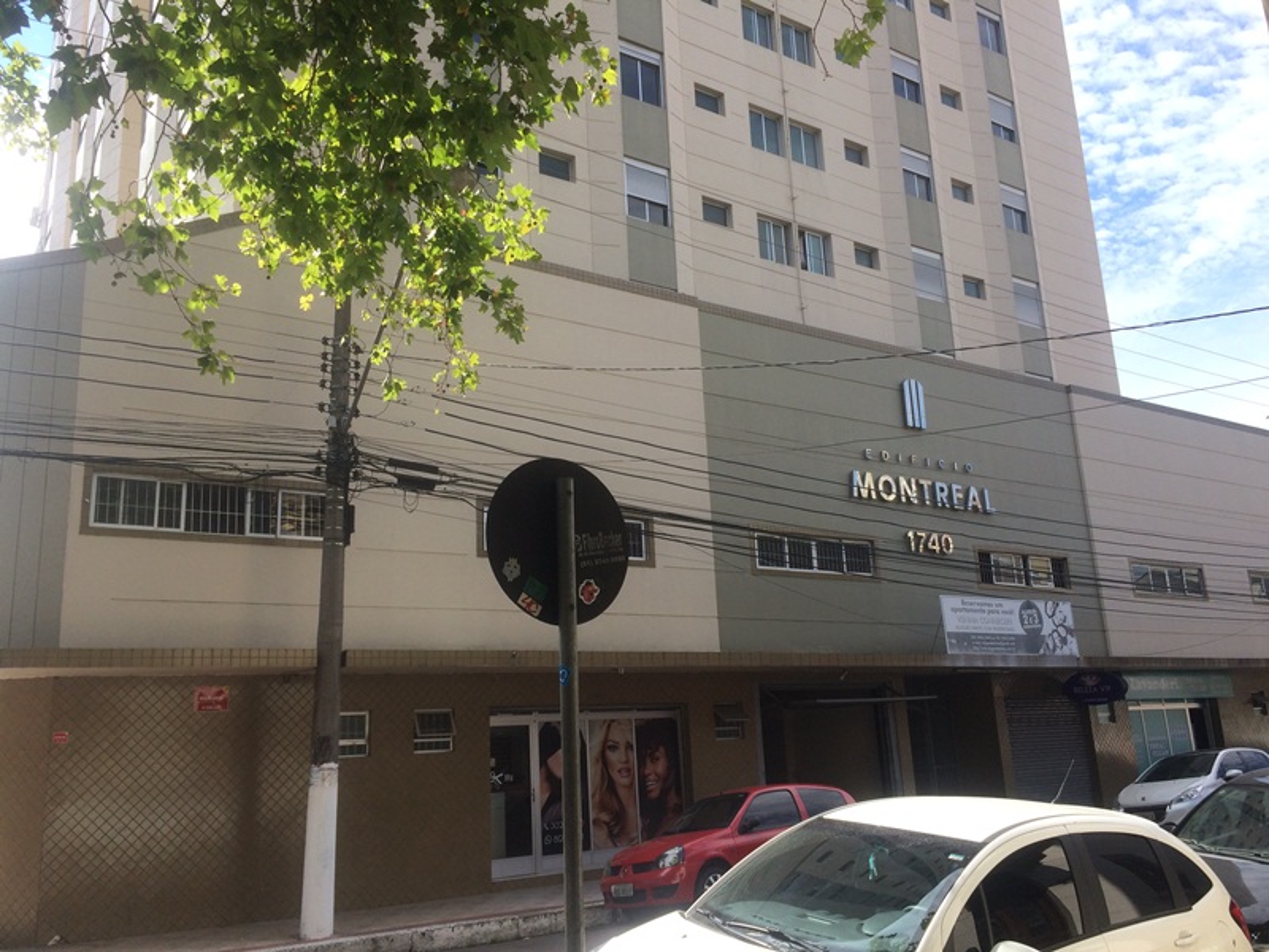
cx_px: 634
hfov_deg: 61.7
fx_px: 1063
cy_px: 476
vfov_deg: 48.2
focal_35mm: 29
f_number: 2.2
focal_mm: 4.15
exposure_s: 1/1244
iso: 32
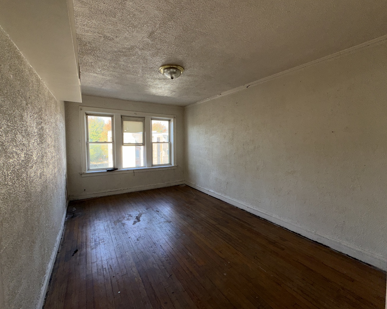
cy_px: 152
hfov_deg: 96.8
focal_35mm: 15
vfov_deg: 84.0
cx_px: 191
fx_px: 172
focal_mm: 2.22
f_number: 2.2
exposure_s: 1/121
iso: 32
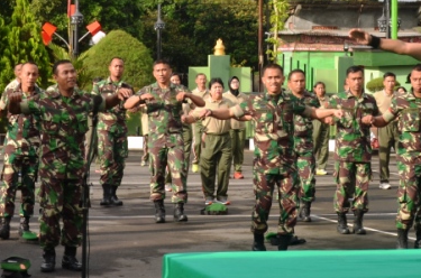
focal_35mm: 131
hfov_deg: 15.7
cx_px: 211
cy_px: 10
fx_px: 1528
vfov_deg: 10.3
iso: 100
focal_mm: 32
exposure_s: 1/125
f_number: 7.1
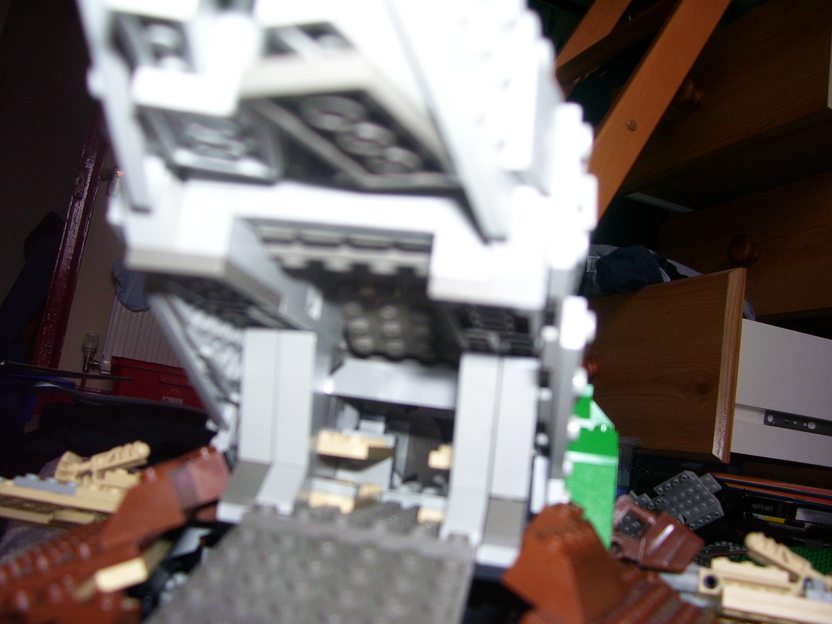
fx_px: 817
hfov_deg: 54.0
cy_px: 312
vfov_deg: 41.8
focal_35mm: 34
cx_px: 416
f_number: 2.7
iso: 125
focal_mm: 5.6
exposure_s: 1/60
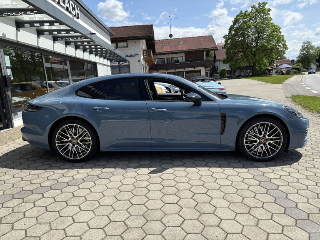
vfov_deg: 53.1
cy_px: 120
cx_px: 160
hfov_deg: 67.3
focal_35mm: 26
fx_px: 240
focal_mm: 5.96
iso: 50
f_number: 1.6
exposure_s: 1/2857
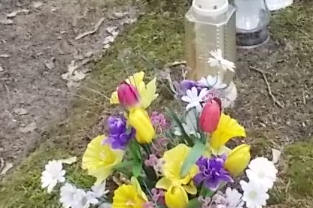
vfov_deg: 12.8
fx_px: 904
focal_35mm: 104
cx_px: 250
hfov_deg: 19.4
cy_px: -57
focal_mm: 4.6
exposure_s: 1/60
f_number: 3.2
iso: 400
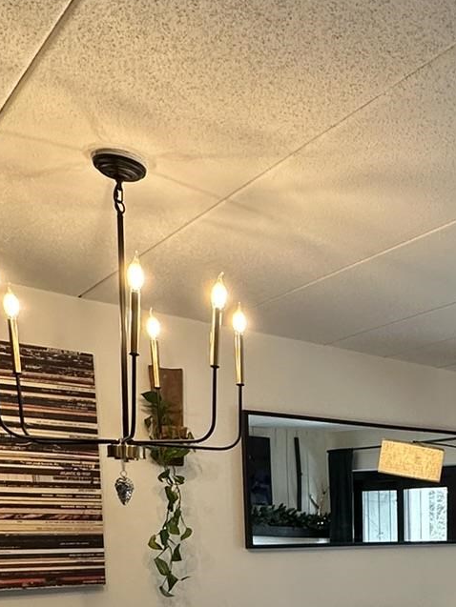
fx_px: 790
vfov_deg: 37.4
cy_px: 615
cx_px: 508
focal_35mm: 45
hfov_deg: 29.0
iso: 200
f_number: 2.2
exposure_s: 1/60
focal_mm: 2.22
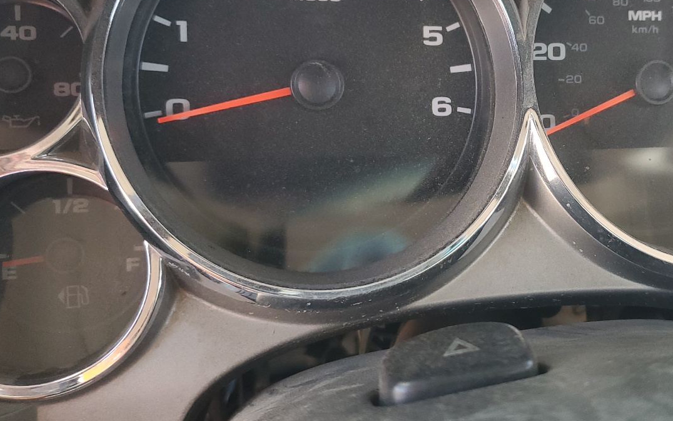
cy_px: 147
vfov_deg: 31.0
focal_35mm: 41
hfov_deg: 47.0
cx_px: 477
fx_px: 752
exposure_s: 1/120
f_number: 1.5
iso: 80
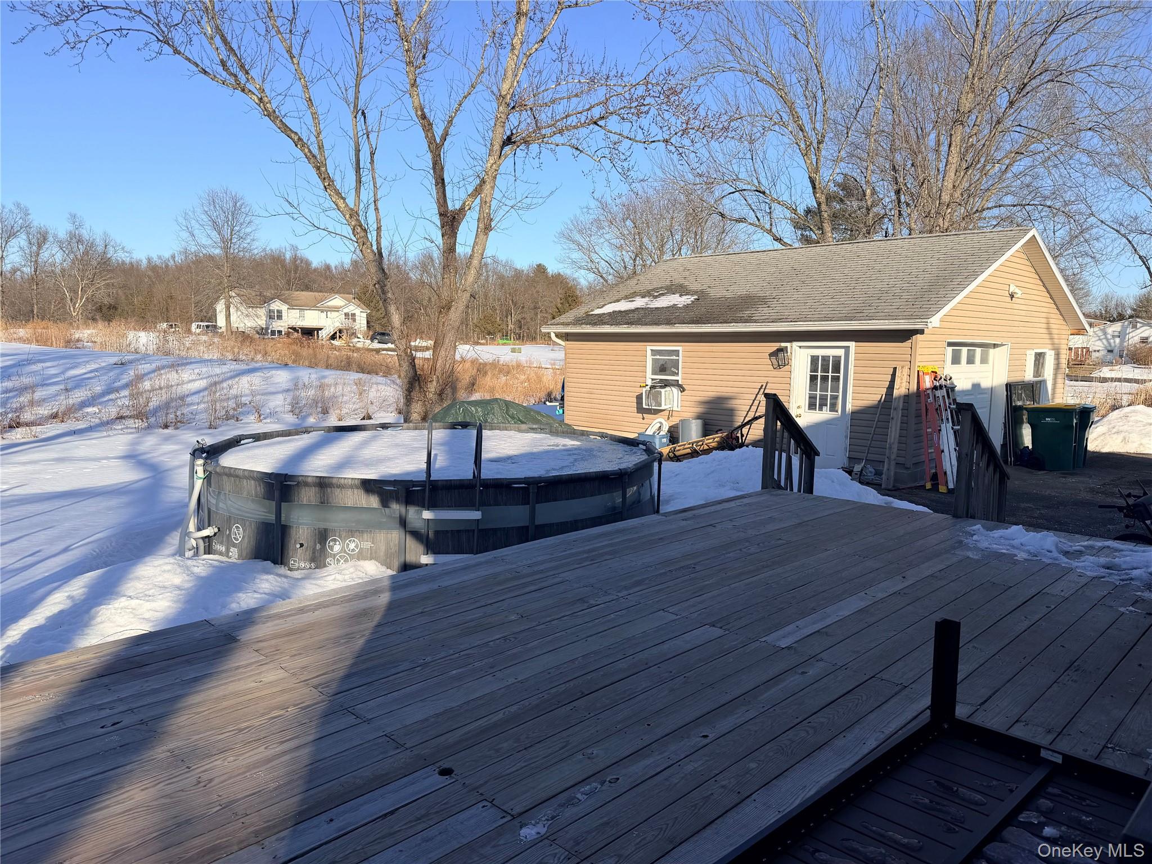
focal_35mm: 24
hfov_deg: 71.6
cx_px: 576
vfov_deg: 56.8
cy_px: 432
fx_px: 799
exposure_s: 1/3759
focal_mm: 6.76
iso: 80
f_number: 1.78
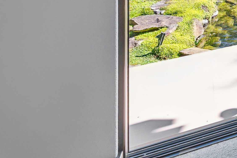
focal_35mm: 56
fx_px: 369
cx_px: 426
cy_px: -131
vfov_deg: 18.5
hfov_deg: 22.0
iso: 100
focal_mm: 14
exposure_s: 1/40
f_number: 8
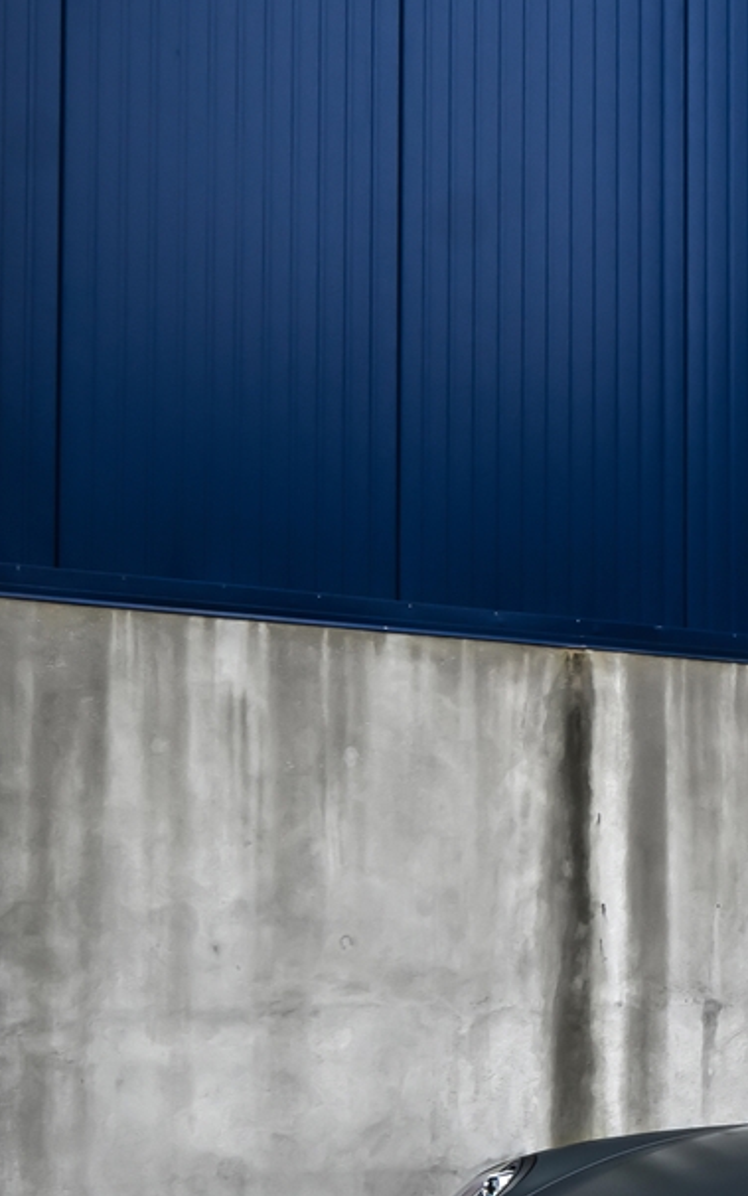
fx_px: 3684
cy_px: 757
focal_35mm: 113
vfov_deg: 18.4
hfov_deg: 10.2
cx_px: 1723
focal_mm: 35
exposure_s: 1/160
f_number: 6.3
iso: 250
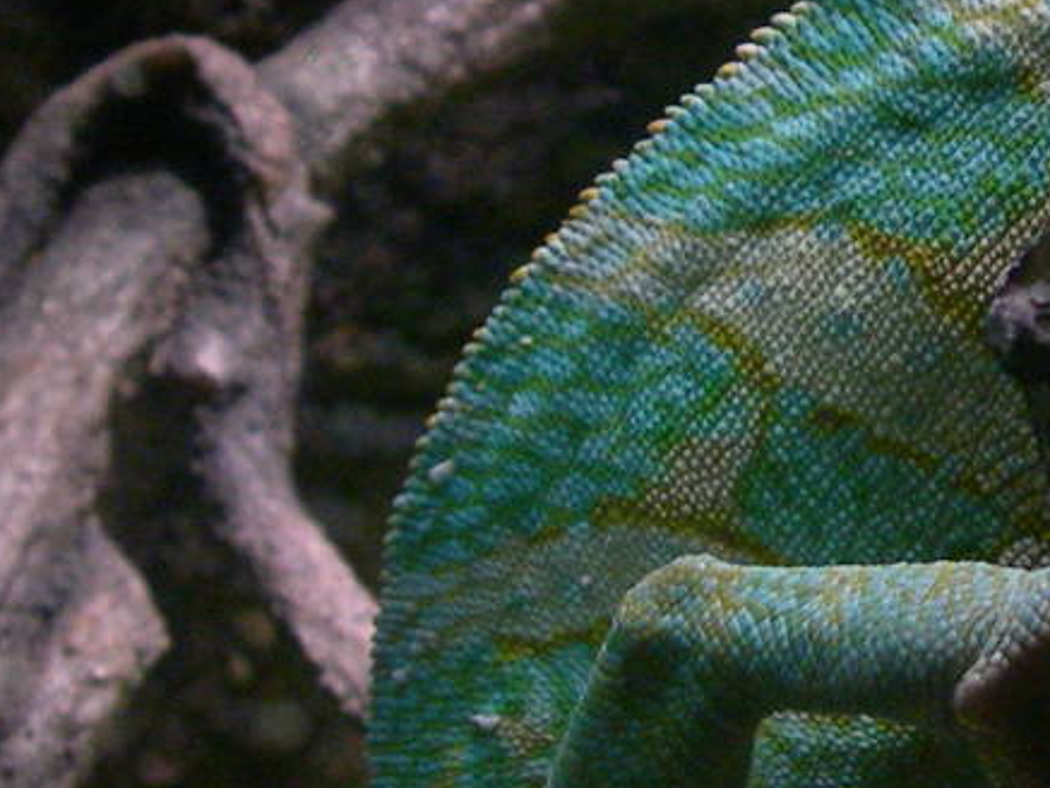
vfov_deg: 10.7
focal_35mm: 139
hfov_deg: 14.0
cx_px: 992
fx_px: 4217
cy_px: 584
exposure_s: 1/60
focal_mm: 7.8
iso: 200
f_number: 2.8
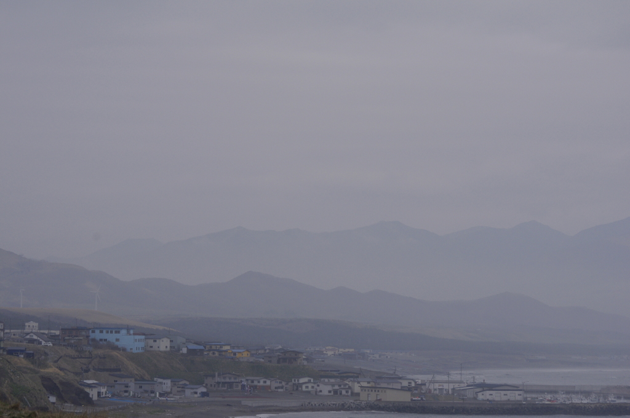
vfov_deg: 10.4
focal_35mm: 132
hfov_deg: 15.5
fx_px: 2307
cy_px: 209
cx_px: 315
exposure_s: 1/1000
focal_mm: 87.5
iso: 400
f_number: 8
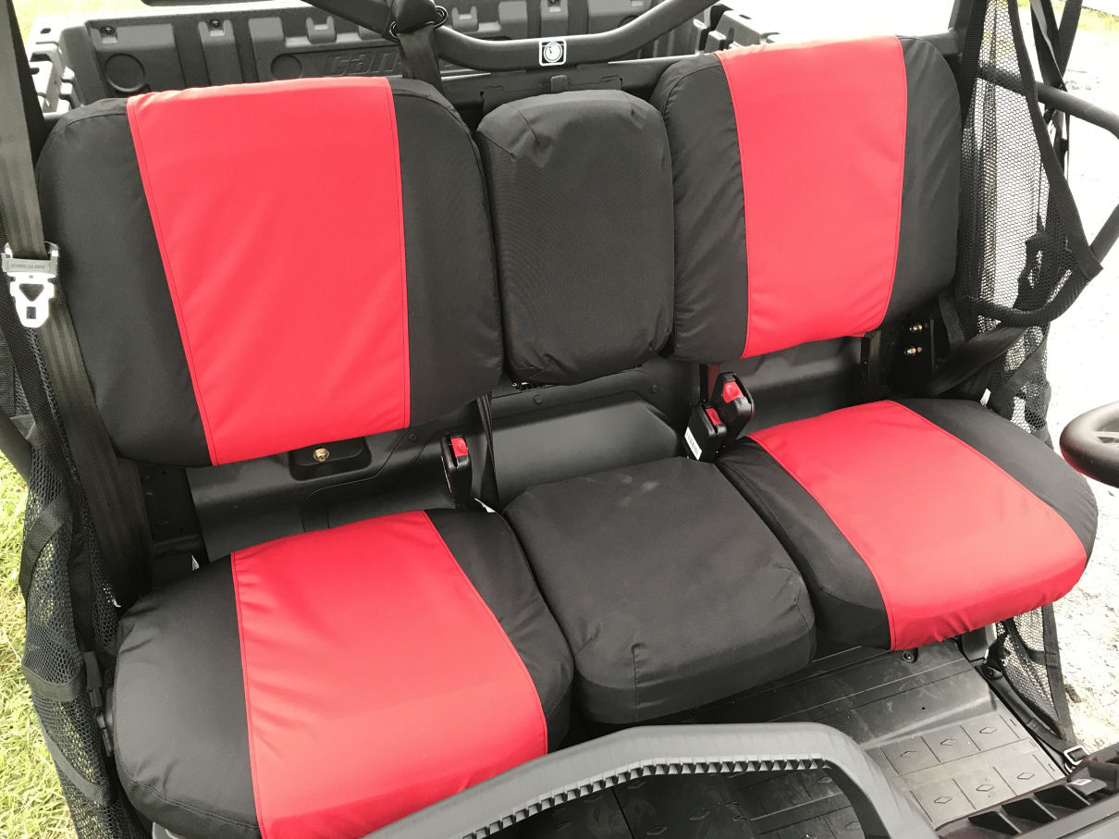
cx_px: 560
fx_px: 905
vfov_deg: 49.7
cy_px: 420
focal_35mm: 28
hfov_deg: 63.5
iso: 32
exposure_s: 1/30
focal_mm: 3.99
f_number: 1.8
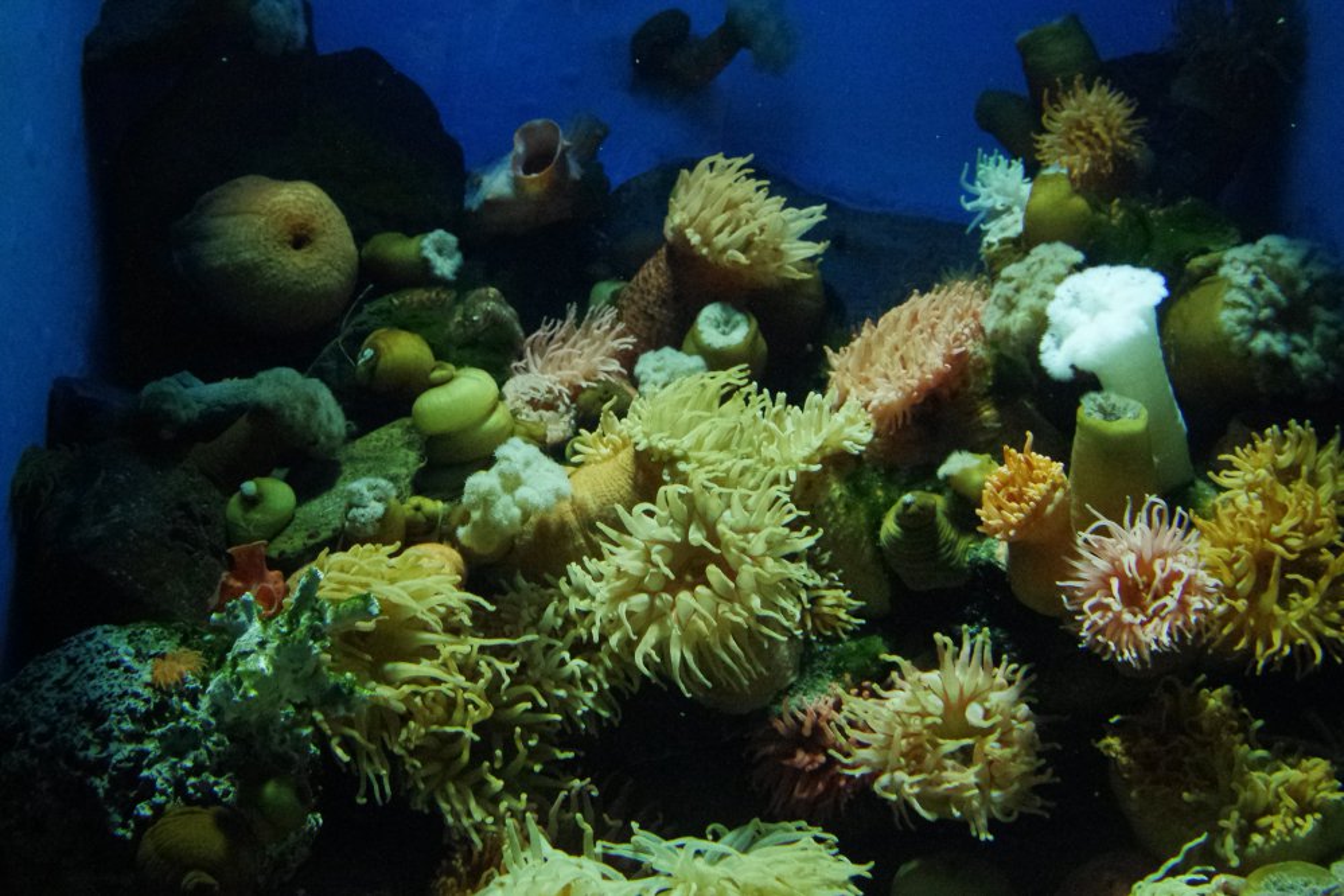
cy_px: 448
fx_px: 1568
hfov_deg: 46.4
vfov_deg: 31.9
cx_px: 672
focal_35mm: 42
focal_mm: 28
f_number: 5
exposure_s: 1/60
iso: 6400
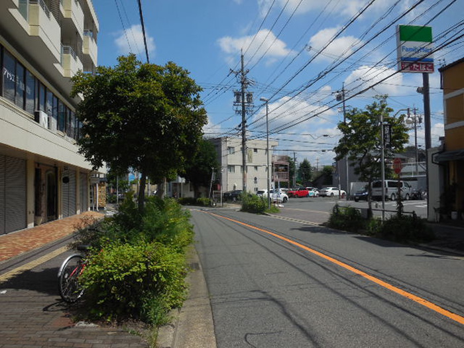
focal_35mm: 34
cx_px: 232
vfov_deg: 41.8
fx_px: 456
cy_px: 174
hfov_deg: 54.0
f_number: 6.8
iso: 125
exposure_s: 1/640
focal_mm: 6.1
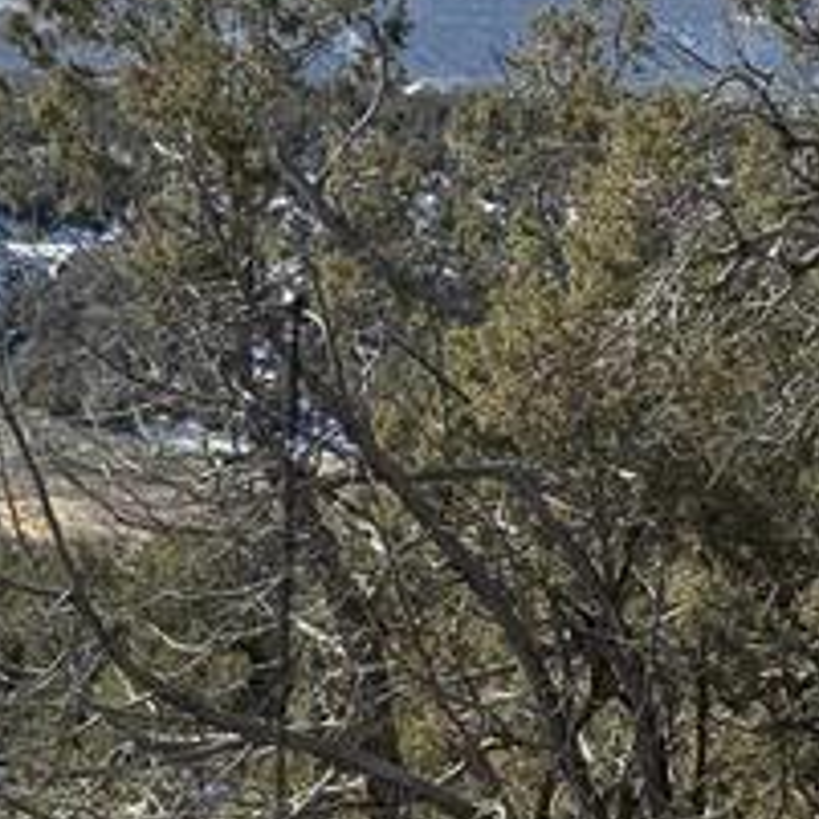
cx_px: -81
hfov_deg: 9.8
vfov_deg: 9.8
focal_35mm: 176
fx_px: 4711
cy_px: 1043
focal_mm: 5.96
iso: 50
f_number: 1.6
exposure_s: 1/2212
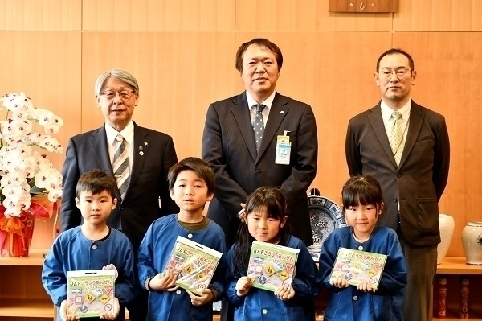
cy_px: 160
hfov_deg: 35.1
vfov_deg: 23.7
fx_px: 763
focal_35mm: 57
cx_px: 241
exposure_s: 1/30
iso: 320
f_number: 4.2
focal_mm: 38
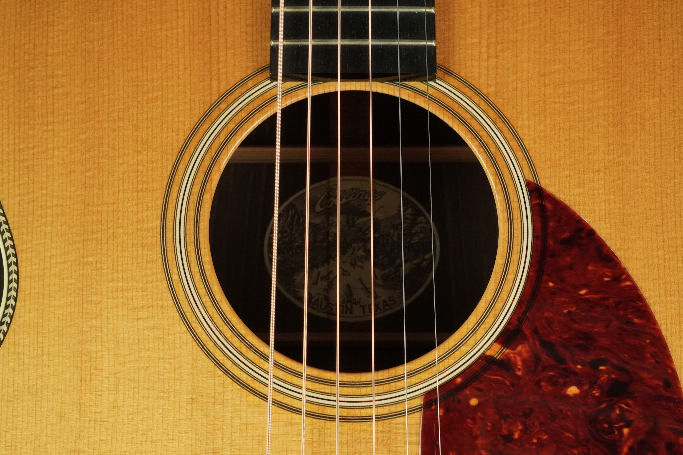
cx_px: 342
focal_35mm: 52
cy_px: 228
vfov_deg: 25.8
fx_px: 996
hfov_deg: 37.9
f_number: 11
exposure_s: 1/60
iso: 3200
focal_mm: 35
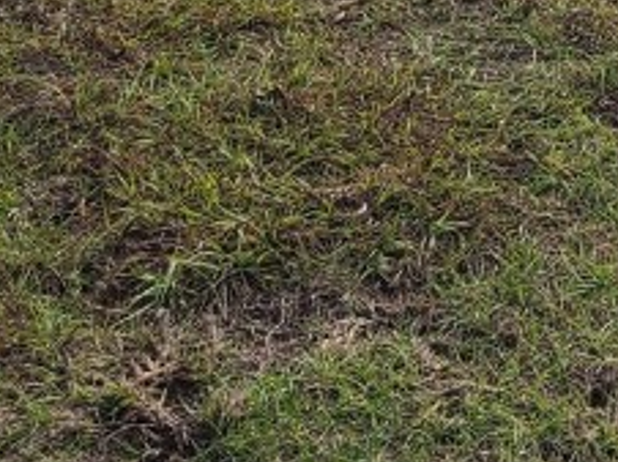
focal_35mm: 118
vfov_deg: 11.3
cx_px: 837
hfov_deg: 15.7
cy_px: -457
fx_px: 2104
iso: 40
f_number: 1.8
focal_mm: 5.4
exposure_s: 1/2198
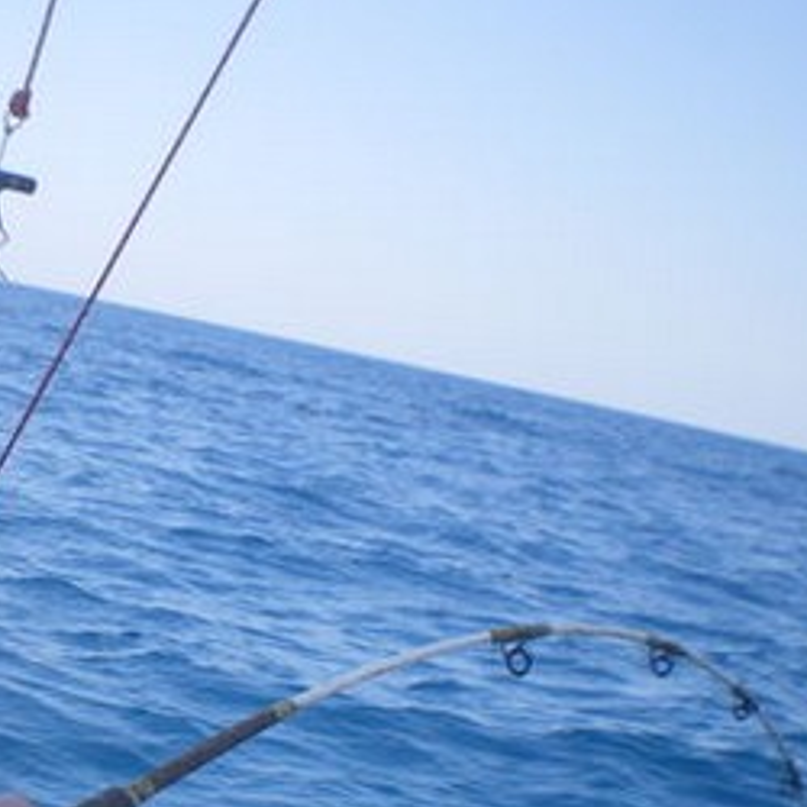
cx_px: 10
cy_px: 513
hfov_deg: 21.0
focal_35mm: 80
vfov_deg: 21.6
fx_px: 2110
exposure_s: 1/250
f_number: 4.6
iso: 50
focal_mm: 6.3
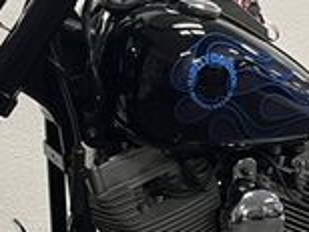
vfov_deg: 13.7
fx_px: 966
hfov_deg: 18.2
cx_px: 126
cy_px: 144
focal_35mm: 108
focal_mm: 5.1
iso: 80
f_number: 1.6
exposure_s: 1/50
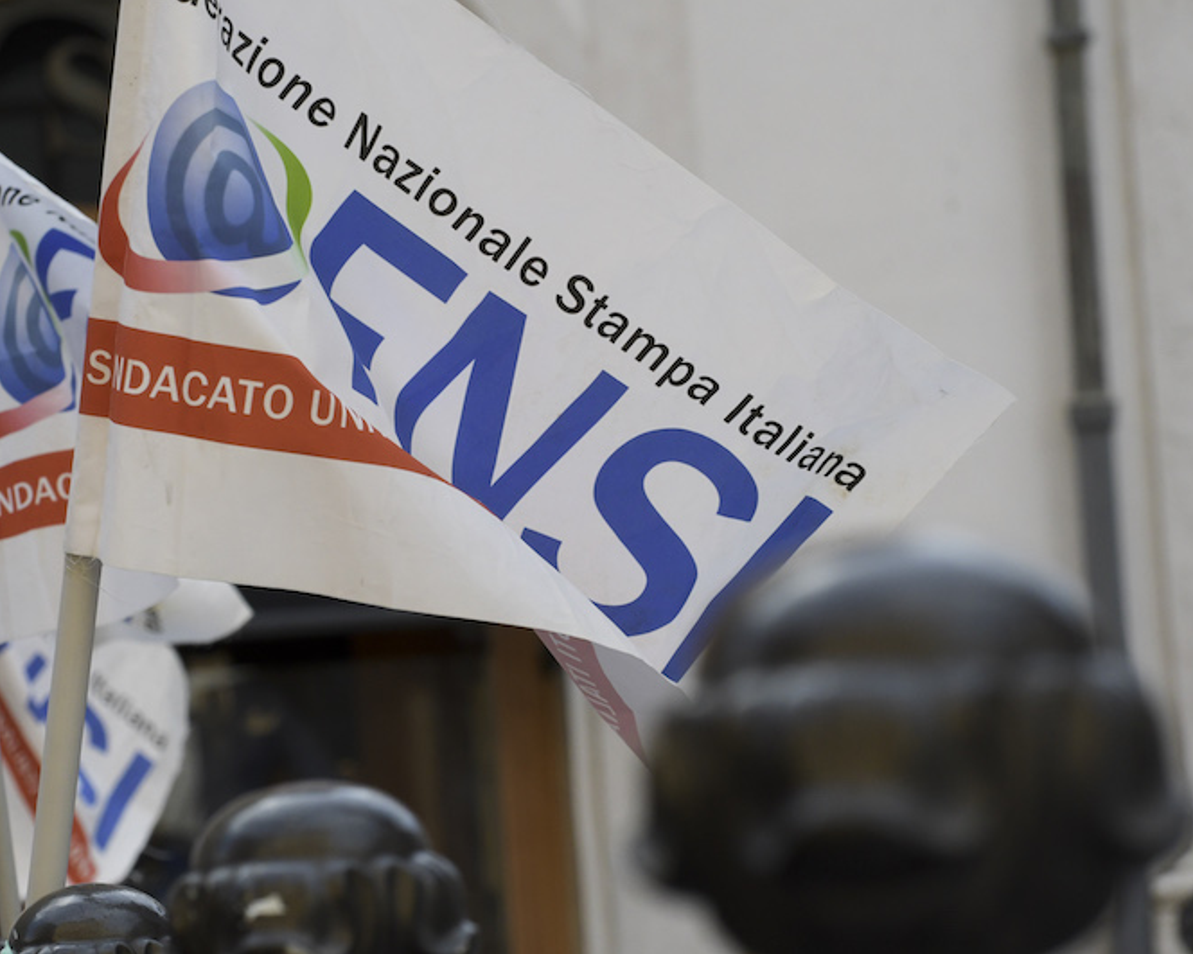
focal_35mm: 207
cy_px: 477
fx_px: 7308
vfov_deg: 7.5
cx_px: 498
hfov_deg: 9.3
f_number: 10
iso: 1250
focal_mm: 122
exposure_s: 1/2000
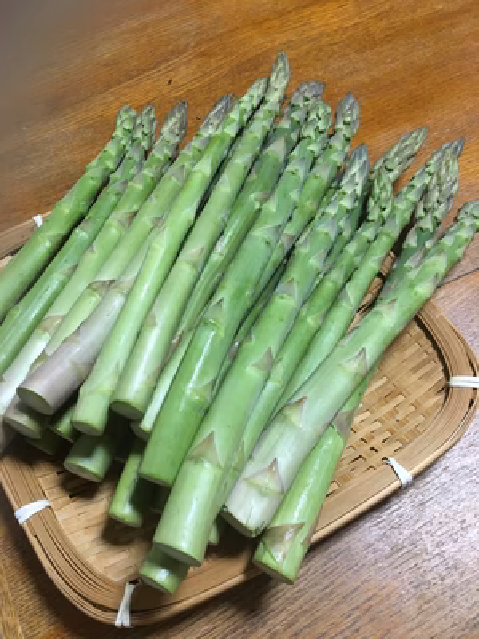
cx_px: 240
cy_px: 320
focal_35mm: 29
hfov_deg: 48.2
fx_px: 535
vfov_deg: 61.7
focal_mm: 4.15
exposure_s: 1/30
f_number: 2.2
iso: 125
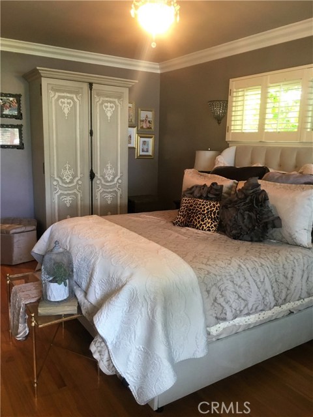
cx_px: 156
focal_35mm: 29
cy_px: 208
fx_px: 350
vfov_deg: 61.7
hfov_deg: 48.2
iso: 125
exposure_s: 1/30
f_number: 2.2
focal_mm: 4.15
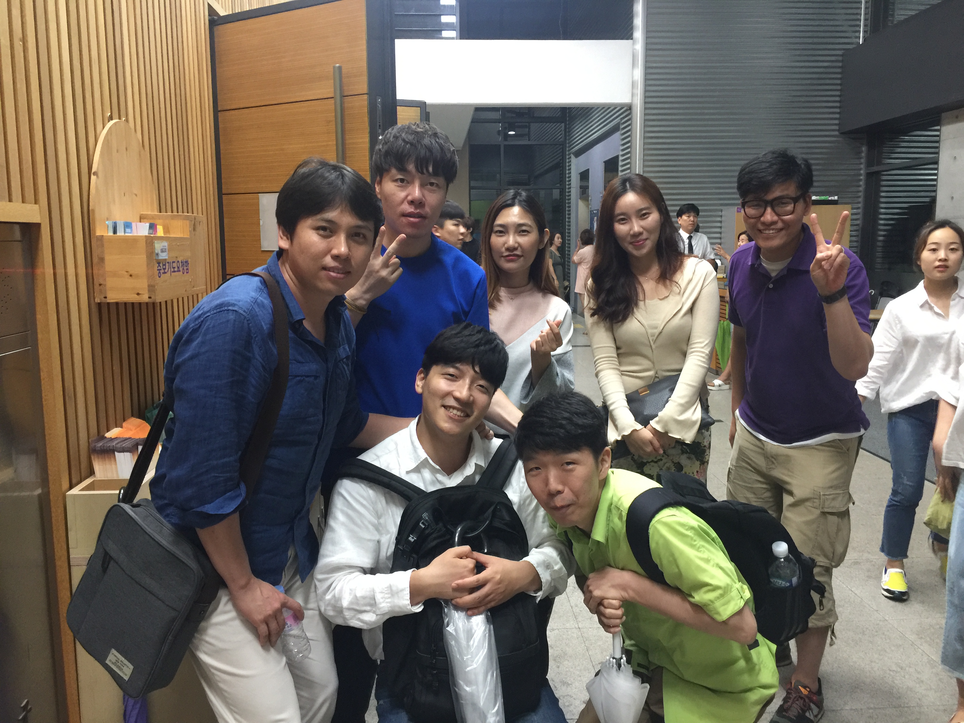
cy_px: 362
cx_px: 482
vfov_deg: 48.2
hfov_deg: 61.7
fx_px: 808
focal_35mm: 29
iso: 100
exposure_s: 1/15
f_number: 2.2
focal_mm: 4.15
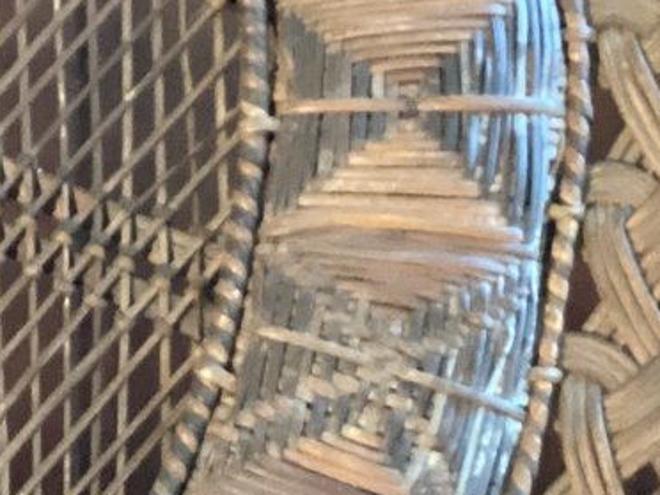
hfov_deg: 15.4
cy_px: 492
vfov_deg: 11.6
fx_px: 2402
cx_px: 29
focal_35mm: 126
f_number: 2.4
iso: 640
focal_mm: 3.3
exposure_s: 1/20
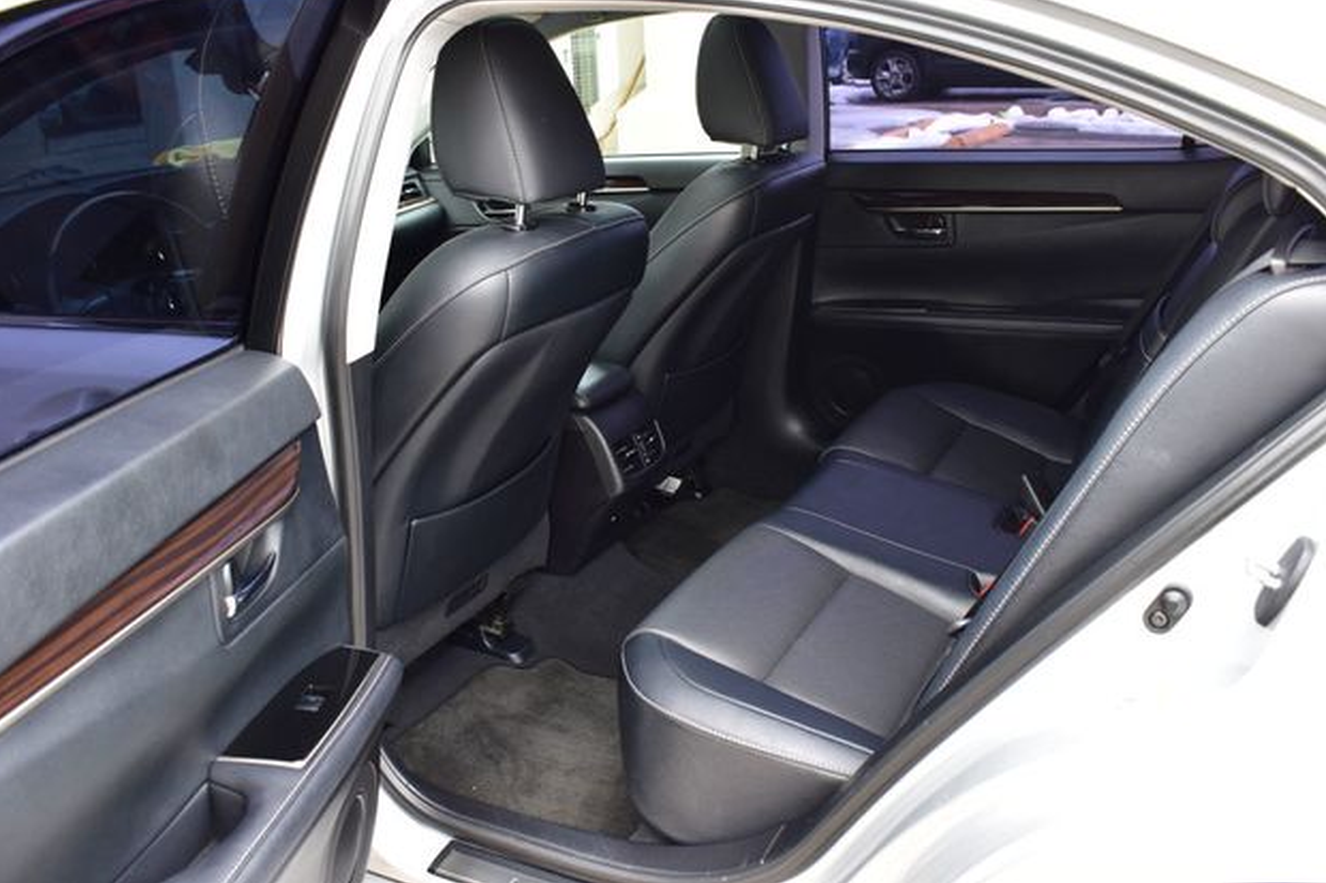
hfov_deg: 57.9
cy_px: 430
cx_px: 678
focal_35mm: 33
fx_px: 1197
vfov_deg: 40.5
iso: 400
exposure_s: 1/50
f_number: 8
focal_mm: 21
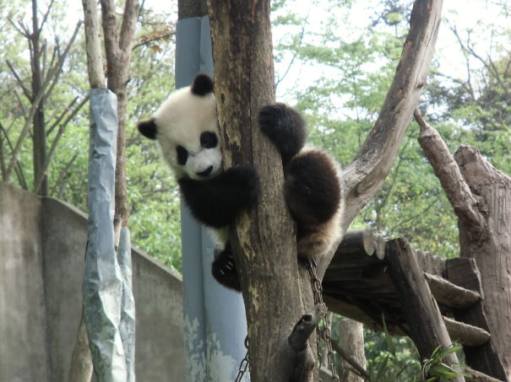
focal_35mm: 300
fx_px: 4426
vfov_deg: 5.0
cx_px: 256
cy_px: 191
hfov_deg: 6.6
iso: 100
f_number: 5.9
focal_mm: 53
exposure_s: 1/80
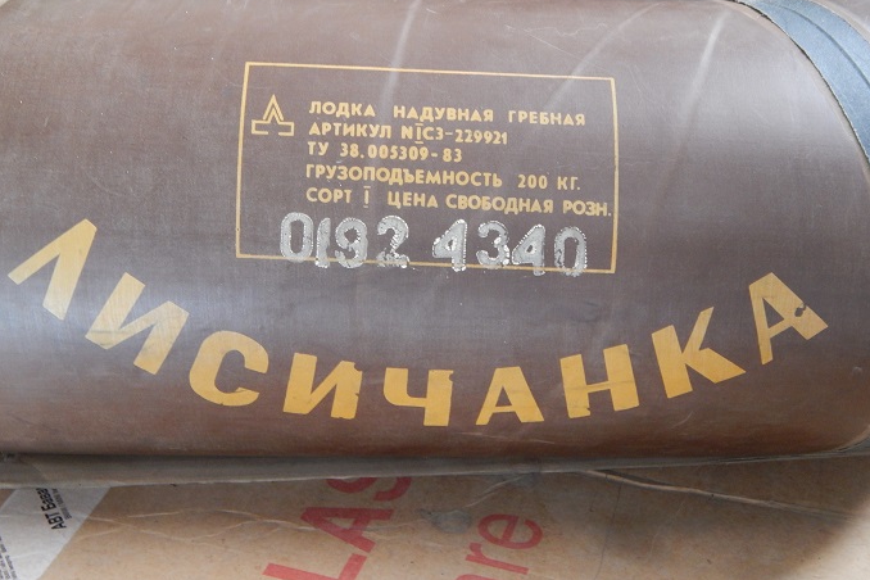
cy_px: 251
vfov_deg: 26.0
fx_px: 1257
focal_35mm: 52
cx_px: 434
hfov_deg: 38.2
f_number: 3.7
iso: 400
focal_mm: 8.6
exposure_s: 1/13
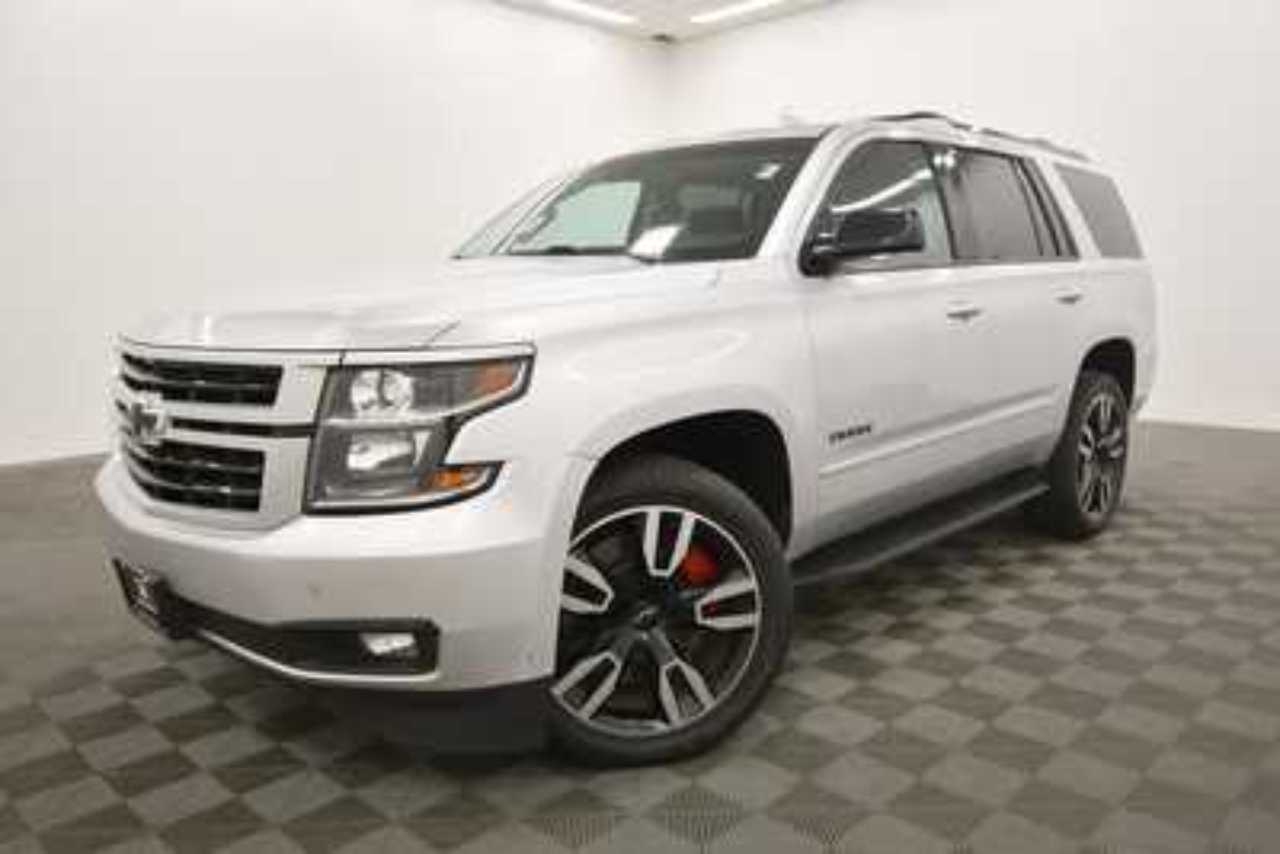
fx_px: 960
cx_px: 640
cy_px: 427
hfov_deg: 67.4
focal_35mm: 27
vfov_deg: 48.0
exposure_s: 1/160
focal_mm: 18
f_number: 5.3
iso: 800
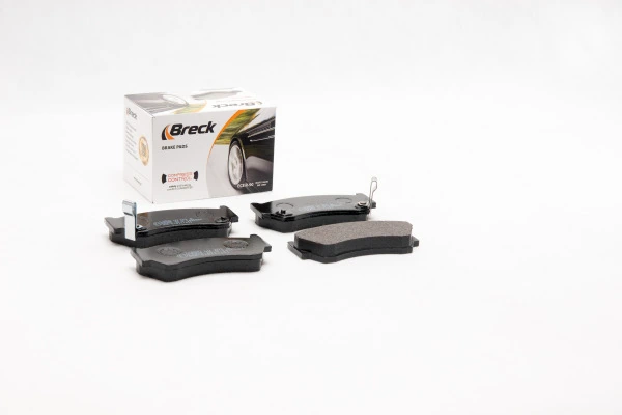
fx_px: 1425
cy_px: 208
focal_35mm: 82
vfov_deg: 16.6
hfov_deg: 24.6
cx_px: 311
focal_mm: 55
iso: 100
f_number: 11
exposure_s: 1/200
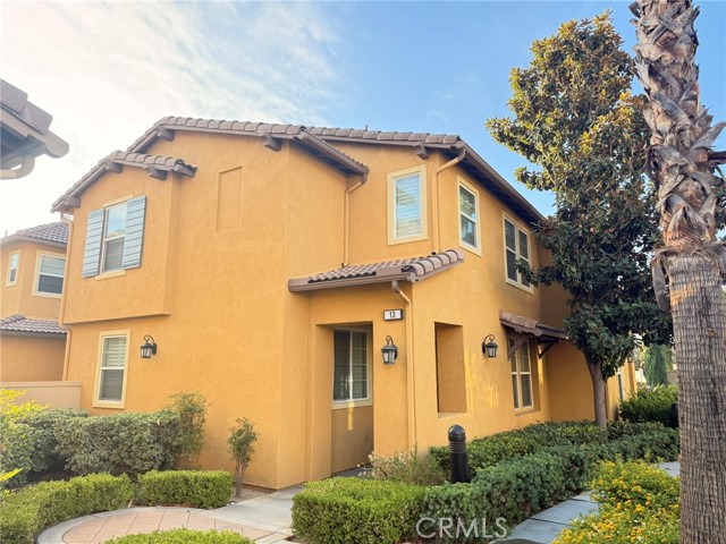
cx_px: 363
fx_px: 503
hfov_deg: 71.6
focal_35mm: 24
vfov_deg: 56.8
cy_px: 272
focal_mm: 6.76
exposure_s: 1/361
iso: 100
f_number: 1.78
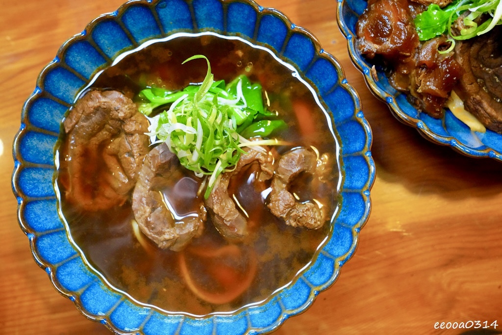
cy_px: 168
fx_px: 683
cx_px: 251
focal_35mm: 49
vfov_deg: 27.5
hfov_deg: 40.3
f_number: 6.3
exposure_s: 1/125
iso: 6400
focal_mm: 49
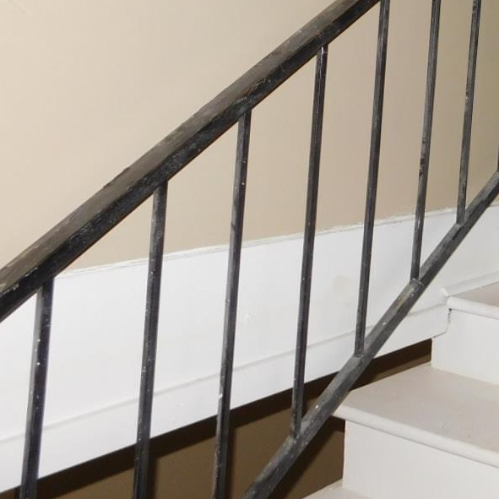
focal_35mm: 55
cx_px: 648
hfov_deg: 26.4
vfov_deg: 30.2
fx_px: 897
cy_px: 84
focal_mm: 4
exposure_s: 1/30
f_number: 3
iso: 200
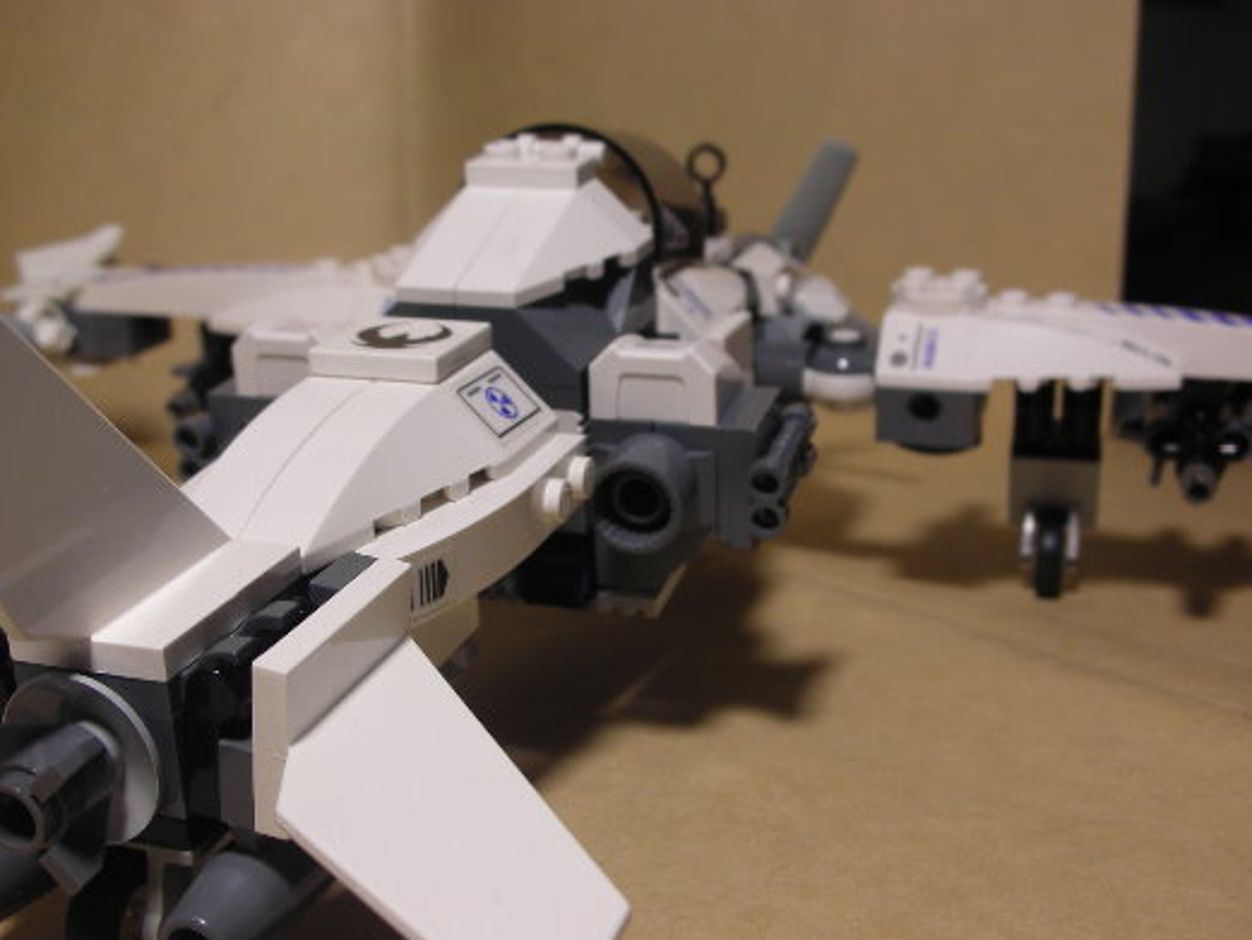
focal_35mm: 43
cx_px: 594
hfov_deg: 43.8
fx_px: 1556
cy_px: 493
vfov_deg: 33.6
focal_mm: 5.8
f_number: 3
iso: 50
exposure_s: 1/15.2
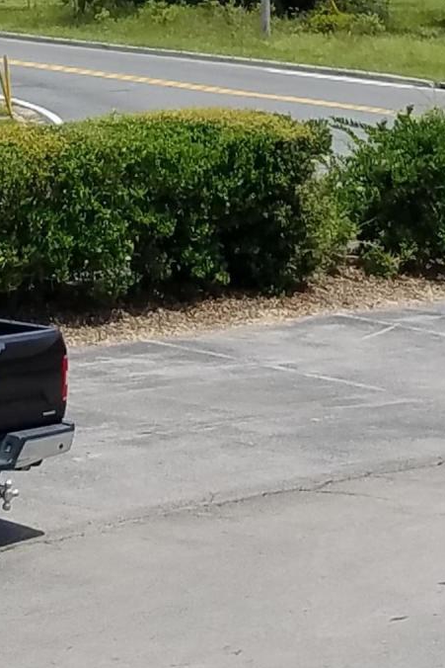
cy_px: -199
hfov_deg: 17.1
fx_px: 1482
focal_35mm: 80
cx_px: 226
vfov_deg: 22.7
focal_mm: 4.2
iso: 50
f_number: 1.7
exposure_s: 1/4208
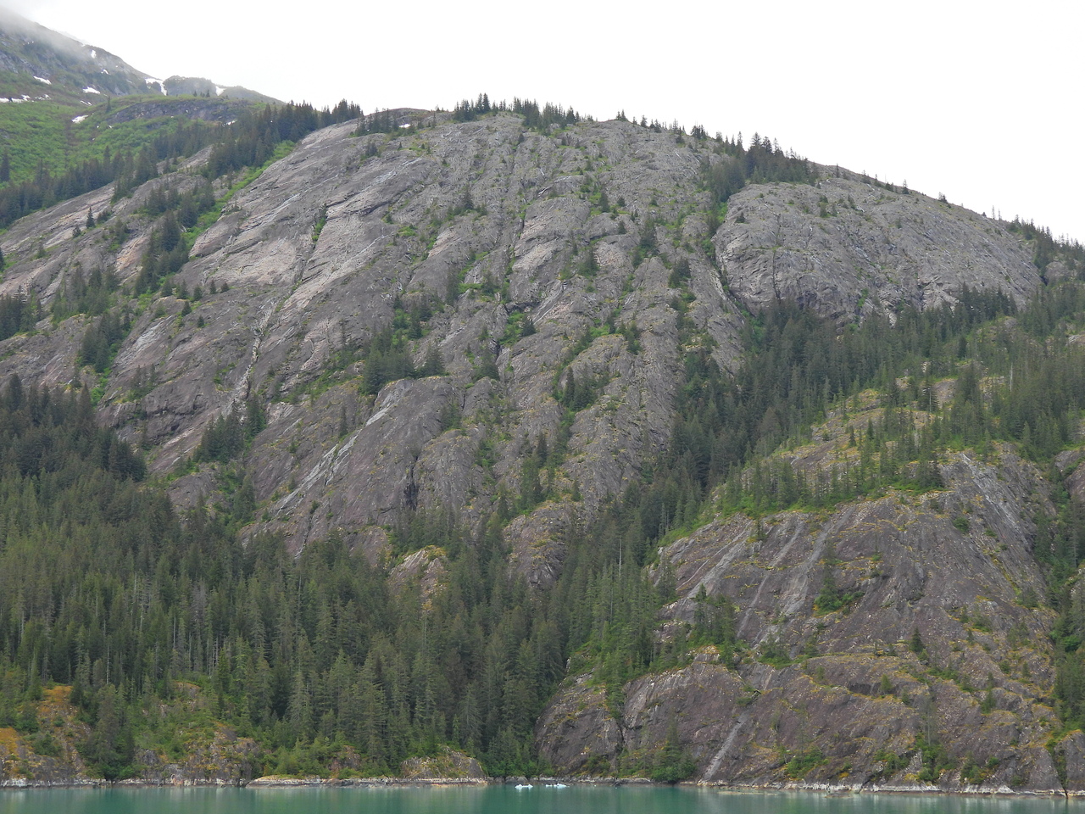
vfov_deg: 21.0
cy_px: 407
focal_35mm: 70
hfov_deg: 27.8
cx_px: 542
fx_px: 2194
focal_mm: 12.5
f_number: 3.5
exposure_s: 1/250
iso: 100
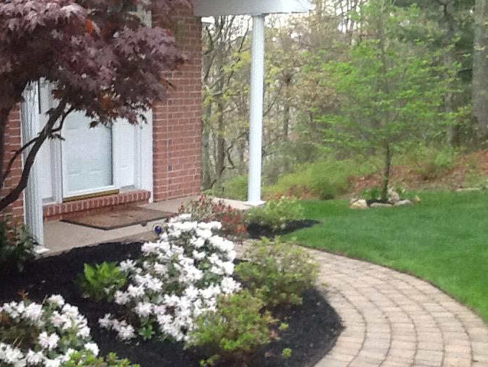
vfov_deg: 23.5
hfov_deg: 31.1
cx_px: 210
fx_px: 874
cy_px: 251
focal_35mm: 62
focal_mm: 2.03
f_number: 2.4
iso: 80
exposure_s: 1/30
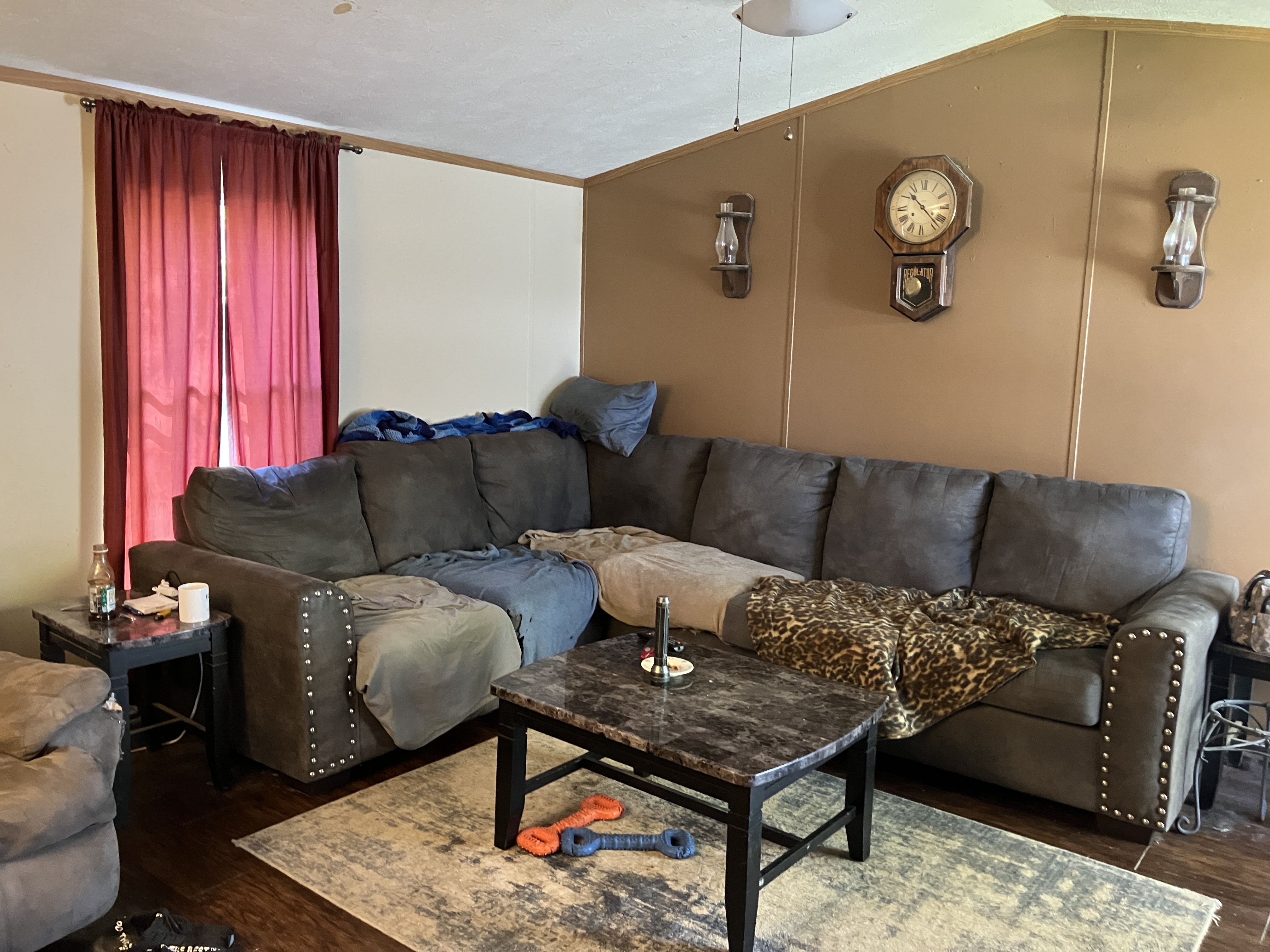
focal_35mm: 28
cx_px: 635
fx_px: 1027
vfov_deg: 49.7
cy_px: 476
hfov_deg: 63.4
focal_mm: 3.99
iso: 400
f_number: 1.8
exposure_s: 1/30
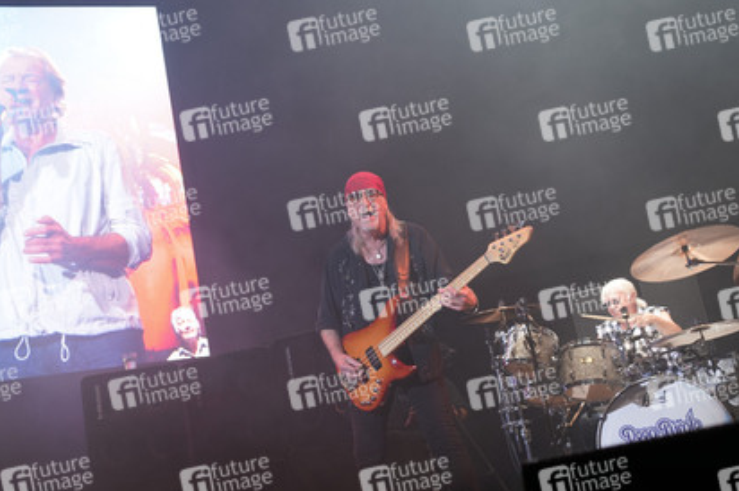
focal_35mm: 46
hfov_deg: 42.8
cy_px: 254
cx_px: 358
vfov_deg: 29.2
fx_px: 943
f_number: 5
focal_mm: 42
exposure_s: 1/60
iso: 640
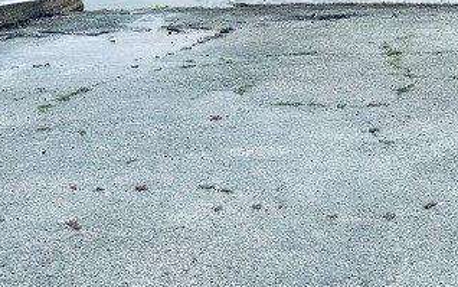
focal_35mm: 82
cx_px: 516
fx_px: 1024
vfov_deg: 15.1
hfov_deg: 23.5
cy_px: -101
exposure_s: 1/2882
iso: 80
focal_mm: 6.86
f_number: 1.78
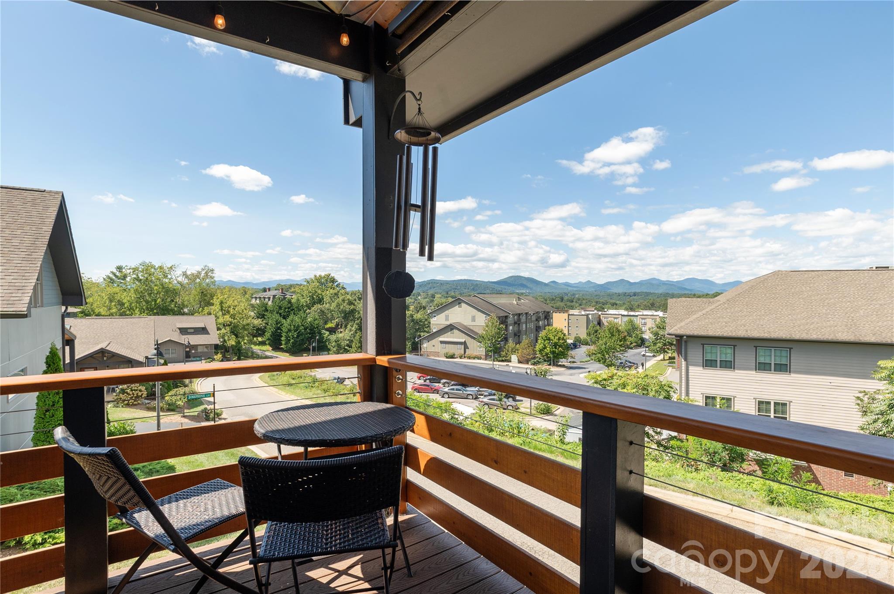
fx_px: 422
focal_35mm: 17
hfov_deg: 93.3
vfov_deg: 70.3
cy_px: 297
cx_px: 447
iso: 320
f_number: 8
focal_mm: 17
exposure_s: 1/400
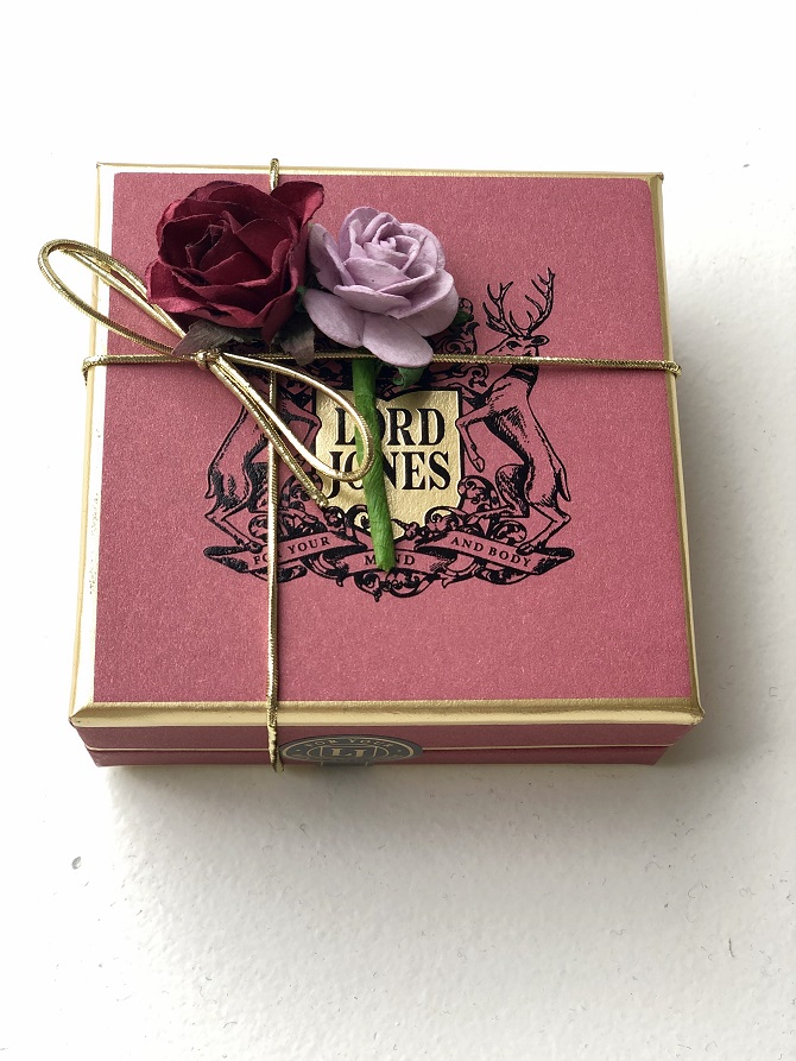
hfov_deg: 28.0
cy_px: 530
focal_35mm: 52
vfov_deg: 36.8
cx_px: 398
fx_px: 1594
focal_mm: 6
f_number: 2.4
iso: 32
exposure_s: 1/60
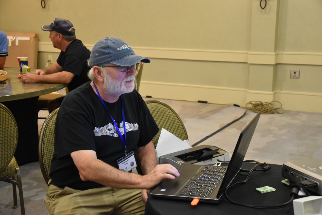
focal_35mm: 52
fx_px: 470
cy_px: 108
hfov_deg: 37.9
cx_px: 161
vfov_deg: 25.8
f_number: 4.5
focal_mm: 35
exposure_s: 1/60
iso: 4000
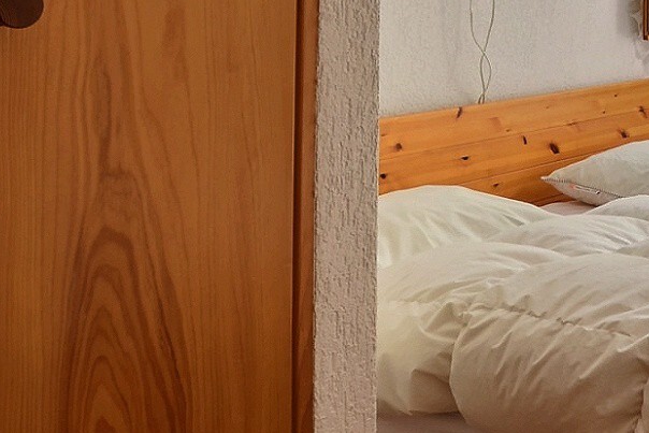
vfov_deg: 21.0
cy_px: -59
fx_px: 1100
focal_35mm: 61
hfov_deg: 25.9
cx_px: 928
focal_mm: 12
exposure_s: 1/2
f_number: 9
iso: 400
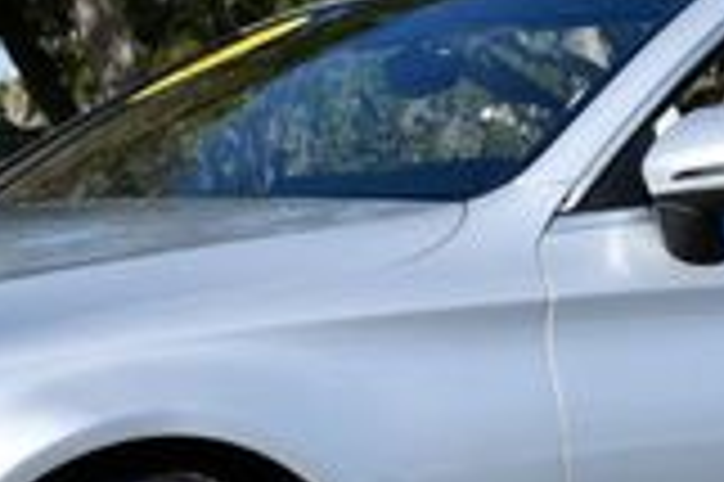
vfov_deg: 7.5
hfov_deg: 11.2
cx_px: 414
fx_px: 3677
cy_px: 200
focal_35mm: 183
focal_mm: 23
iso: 100
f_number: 9
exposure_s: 1/320
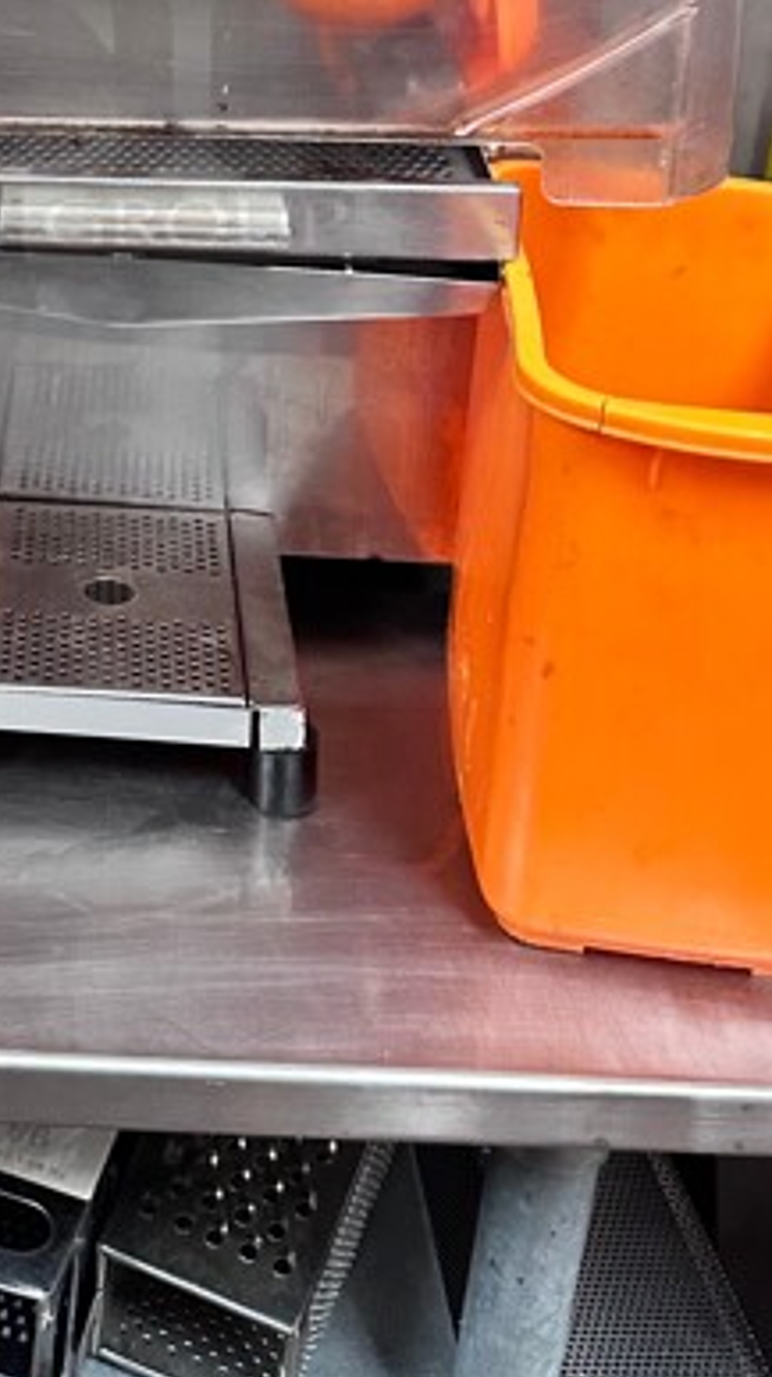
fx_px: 2006
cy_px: 76
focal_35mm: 55
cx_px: -18
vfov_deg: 35.1
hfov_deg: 21.0
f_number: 1.78
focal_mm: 6.86
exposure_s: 1/60
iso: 320
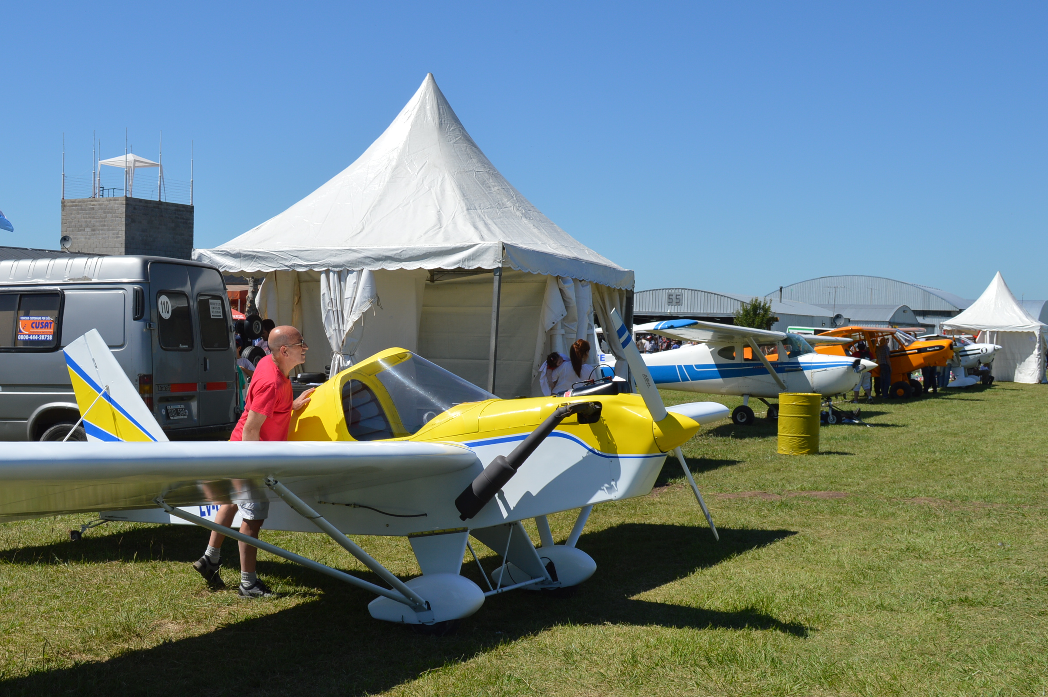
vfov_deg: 29.7
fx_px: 1309
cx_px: 410
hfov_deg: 43.4
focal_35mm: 45
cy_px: 430
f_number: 9
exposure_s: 1/320
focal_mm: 24
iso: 100
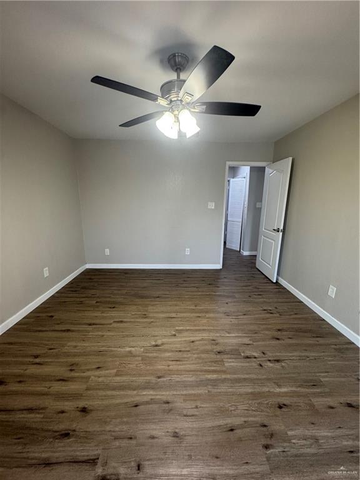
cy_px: 240
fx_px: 194
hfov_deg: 85.7
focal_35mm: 14
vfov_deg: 102.1
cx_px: 180
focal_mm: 2.22
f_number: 2.2
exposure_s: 1/120
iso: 250
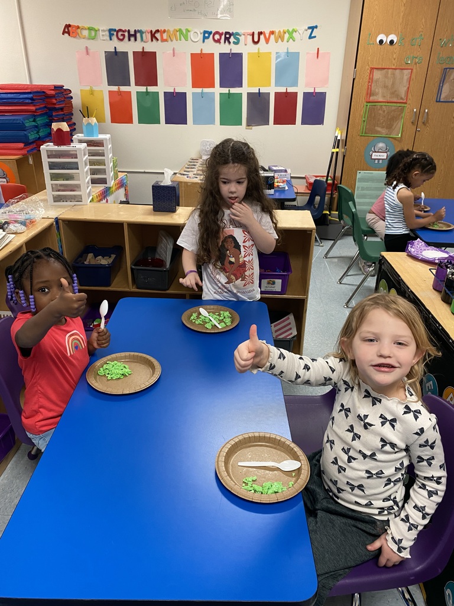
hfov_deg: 53.1
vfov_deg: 67.3
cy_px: 303
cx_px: 227
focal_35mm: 26
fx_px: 455
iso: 160
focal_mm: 4.25
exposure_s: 1/60
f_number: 1.8
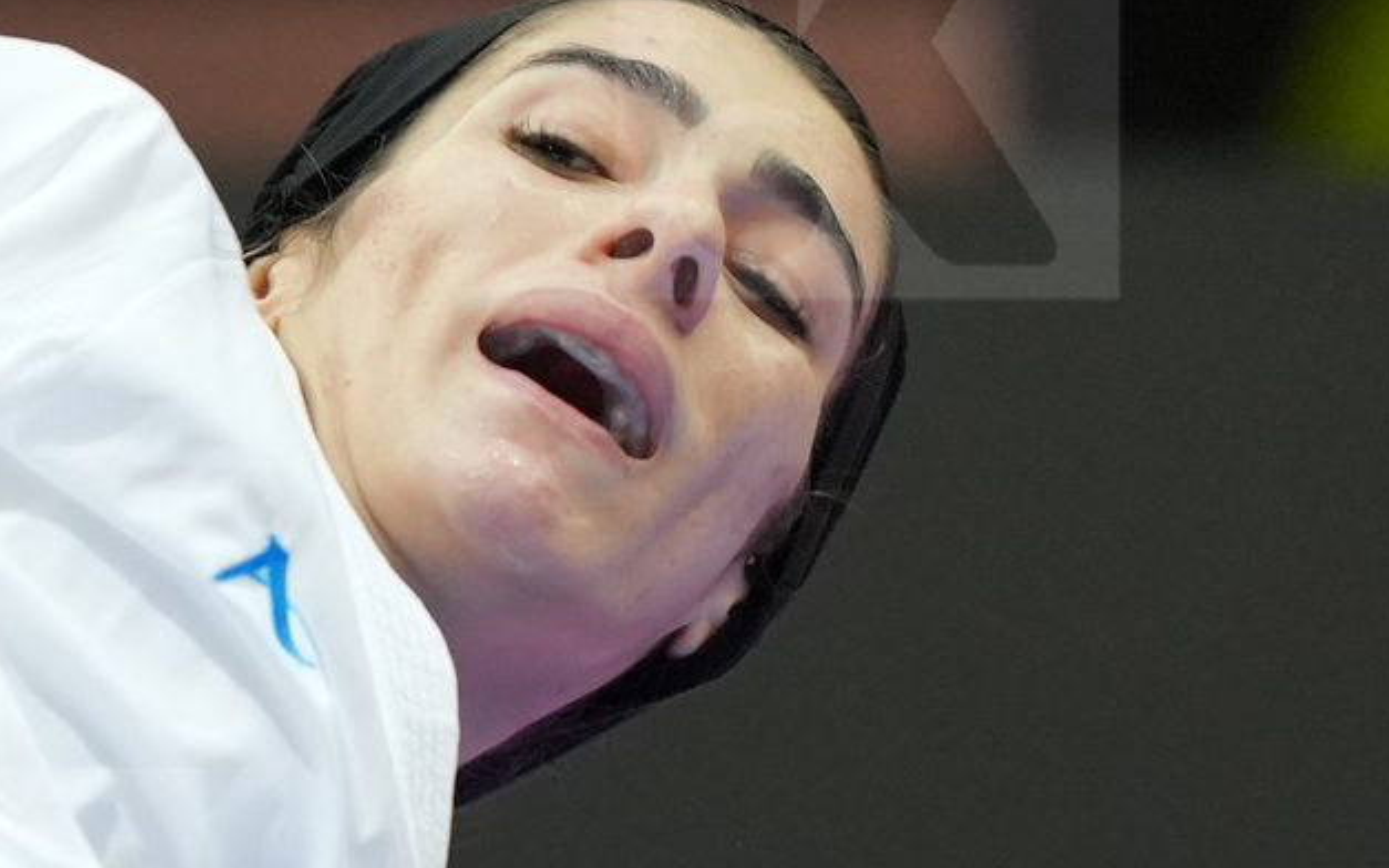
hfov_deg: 1.9
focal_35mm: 1097
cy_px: 55
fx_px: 41530
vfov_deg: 1.2
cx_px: -49
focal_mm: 180
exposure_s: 1/1000
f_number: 2.8
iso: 1600
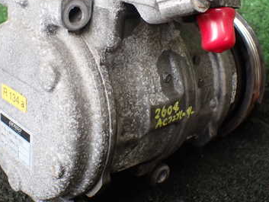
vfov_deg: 28.4
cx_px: 122
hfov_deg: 37.4
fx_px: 396
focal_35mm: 51
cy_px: 69
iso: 320
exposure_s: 1/125
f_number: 2.3
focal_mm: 5.4
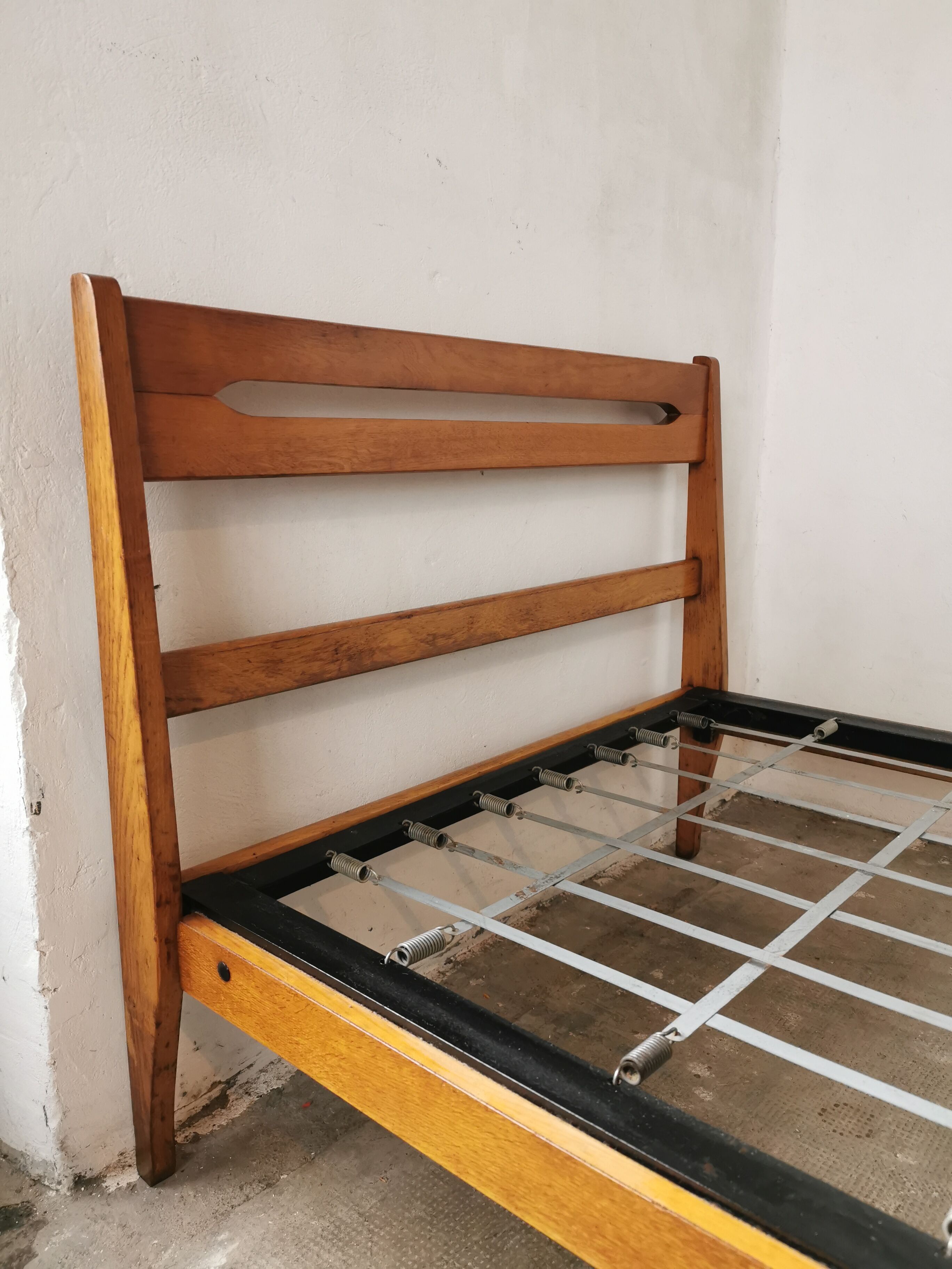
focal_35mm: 27
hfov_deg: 51.4
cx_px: 476
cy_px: 634
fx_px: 990
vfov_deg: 65.3
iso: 200
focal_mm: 5.56
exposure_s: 1/60
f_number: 1.6
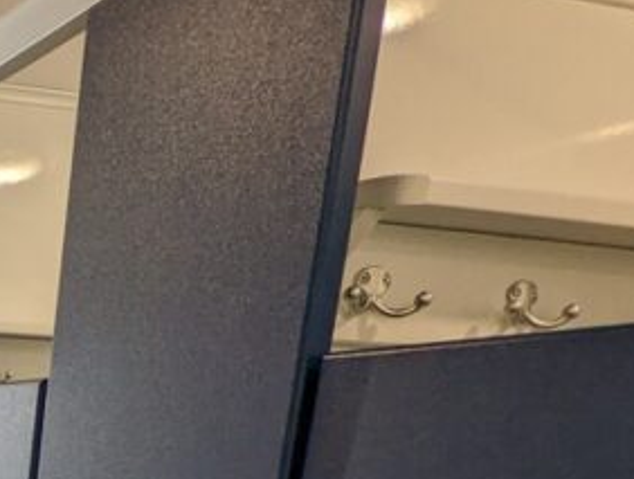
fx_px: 1065
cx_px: -306
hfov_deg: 25.4
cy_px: 714
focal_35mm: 58
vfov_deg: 21.4
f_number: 2.2
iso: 120
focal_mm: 2.35
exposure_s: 1/101
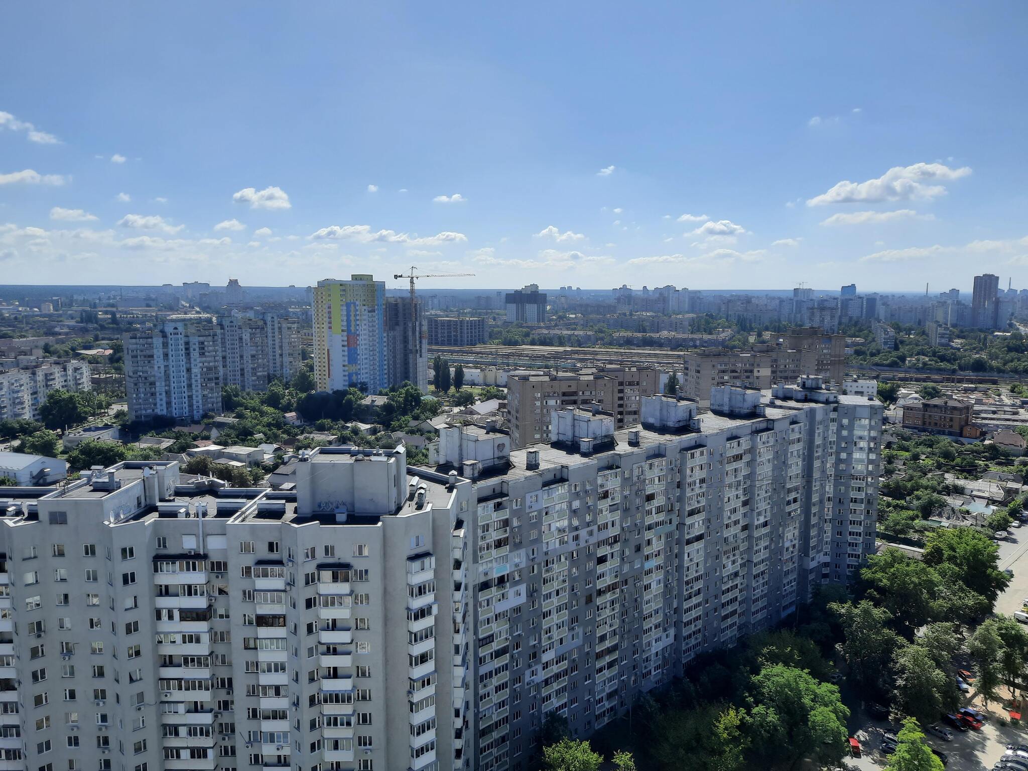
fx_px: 742
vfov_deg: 54.9
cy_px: 386
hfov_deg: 69.4
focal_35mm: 25
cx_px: 514
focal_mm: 4.6
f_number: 2
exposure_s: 1/1353
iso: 20
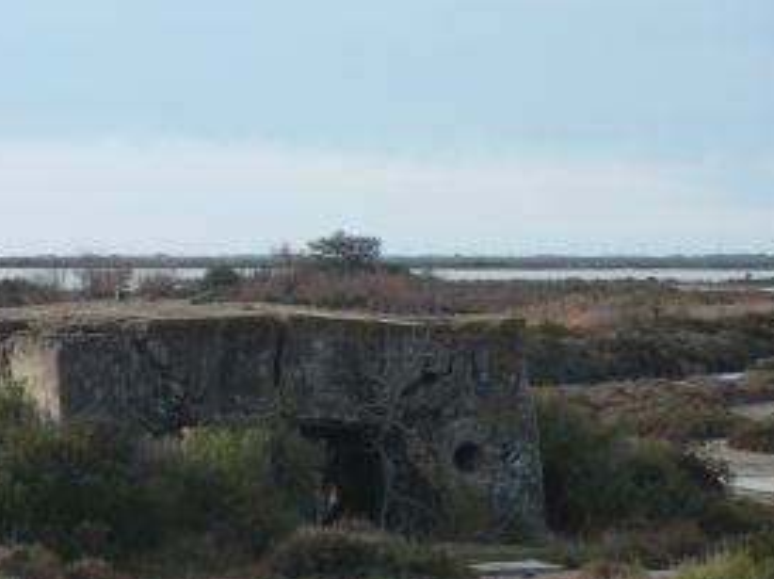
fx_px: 5161
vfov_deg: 6.4
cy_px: 322
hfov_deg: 8.6
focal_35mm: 231
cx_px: 229
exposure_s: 1/400
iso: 125
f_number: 4.5
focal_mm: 25.9
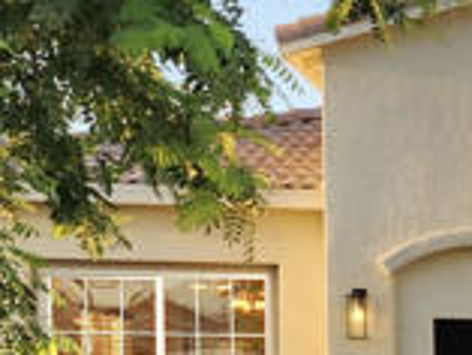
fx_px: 2047
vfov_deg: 9.6
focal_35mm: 150
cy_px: 554
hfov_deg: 11.5
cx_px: 1010
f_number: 1.8
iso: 16
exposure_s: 1/180
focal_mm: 6.4
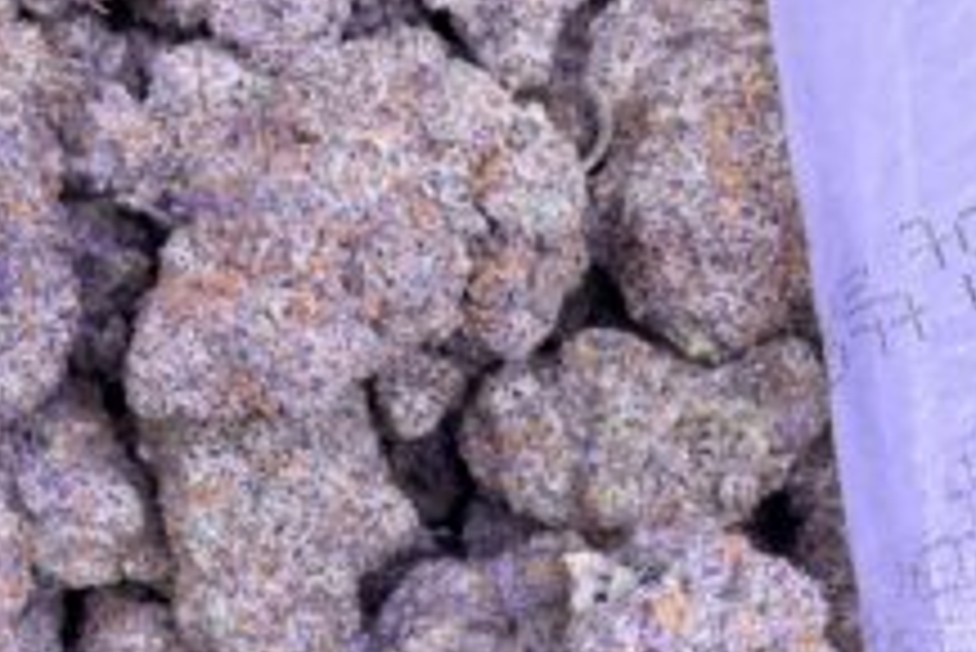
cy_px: 742
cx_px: 337
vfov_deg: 26.6
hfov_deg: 42.2
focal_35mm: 46
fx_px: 1248
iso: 32
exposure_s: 1/120
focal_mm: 2.22
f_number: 2.2
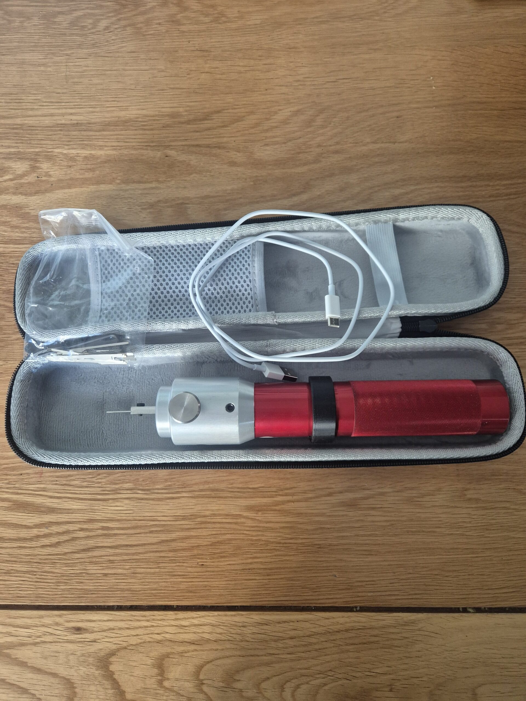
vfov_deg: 73.9
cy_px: 350
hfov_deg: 58.9
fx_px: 466
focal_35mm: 23
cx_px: 263
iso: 500
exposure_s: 1/100
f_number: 1.8
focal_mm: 5.4
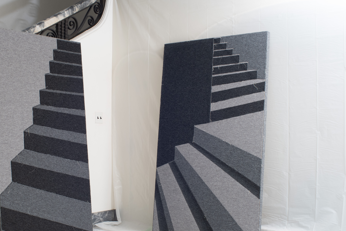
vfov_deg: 15.9
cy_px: 134
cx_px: 124
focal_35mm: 86
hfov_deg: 23.6
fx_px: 826
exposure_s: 1/4
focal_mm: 55
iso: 400
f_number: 16
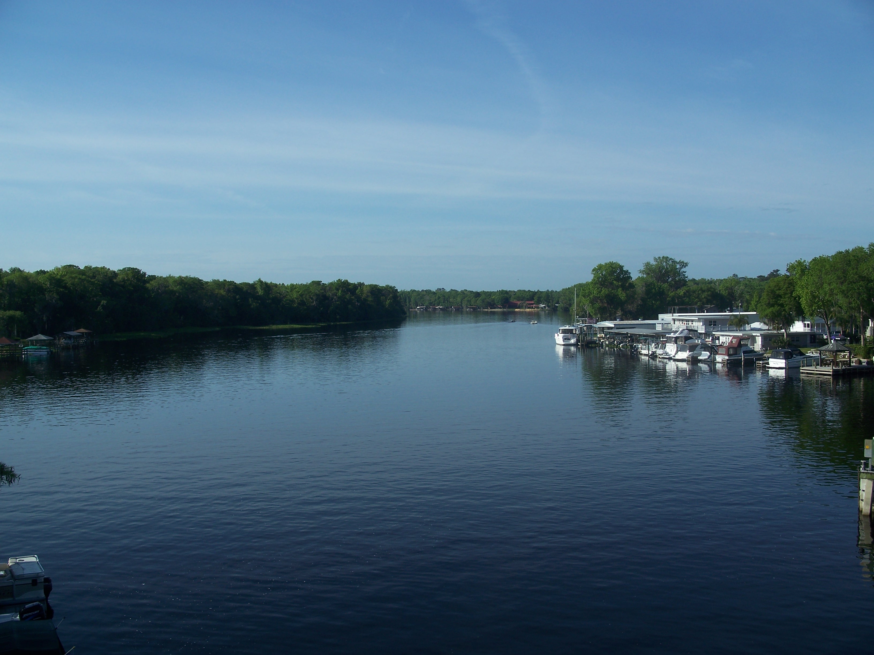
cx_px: 437
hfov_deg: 50.1
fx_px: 934
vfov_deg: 38.7
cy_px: 328
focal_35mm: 37
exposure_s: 1/800
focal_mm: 7.8
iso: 64
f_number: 4
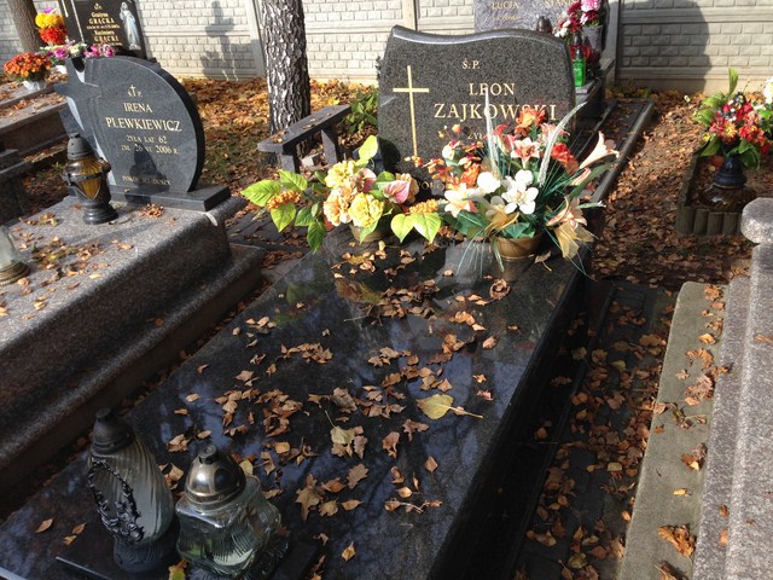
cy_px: 290
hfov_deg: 55.4
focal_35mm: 33
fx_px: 737
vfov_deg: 42.9
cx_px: 386
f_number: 2.4
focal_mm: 4.12
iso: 50
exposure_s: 1/404
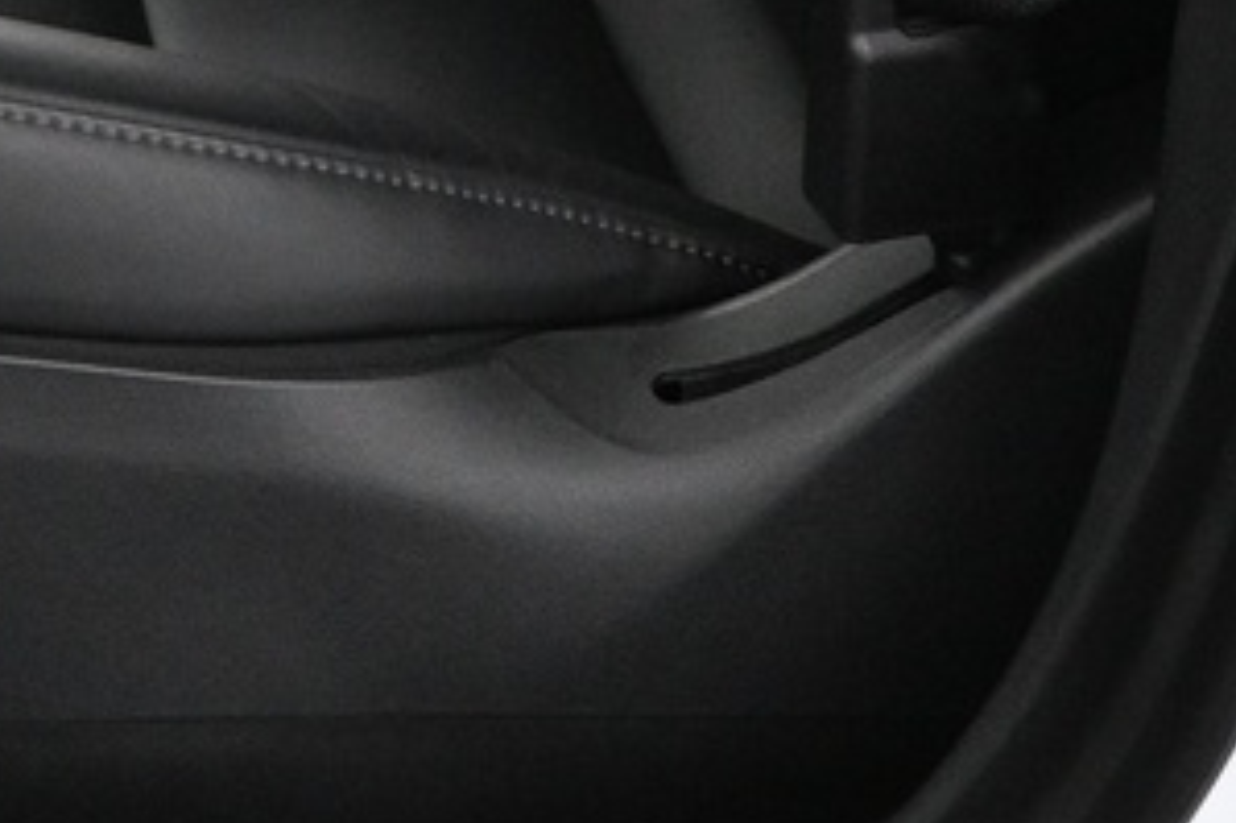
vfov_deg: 9.5
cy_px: -1088
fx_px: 4461
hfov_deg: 15.1
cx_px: -351
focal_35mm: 130
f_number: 3.5
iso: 1600
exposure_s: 1/40
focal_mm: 16
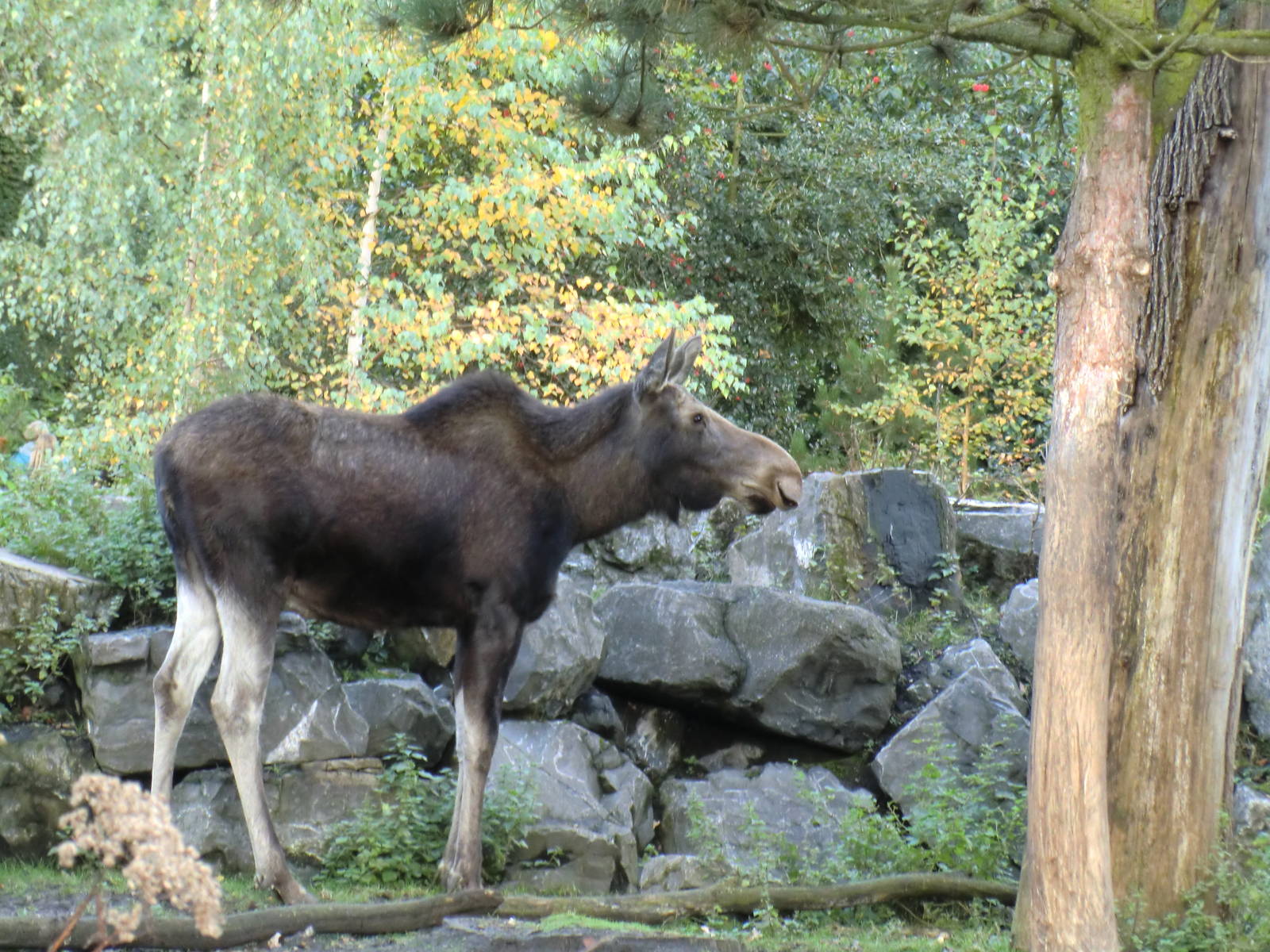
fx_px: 6164
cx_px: 635
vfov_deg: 8.8
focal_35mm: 168
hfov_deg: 11.8
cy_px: 476
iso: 400
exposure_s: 1/60
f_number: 4.8
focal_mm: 30.1
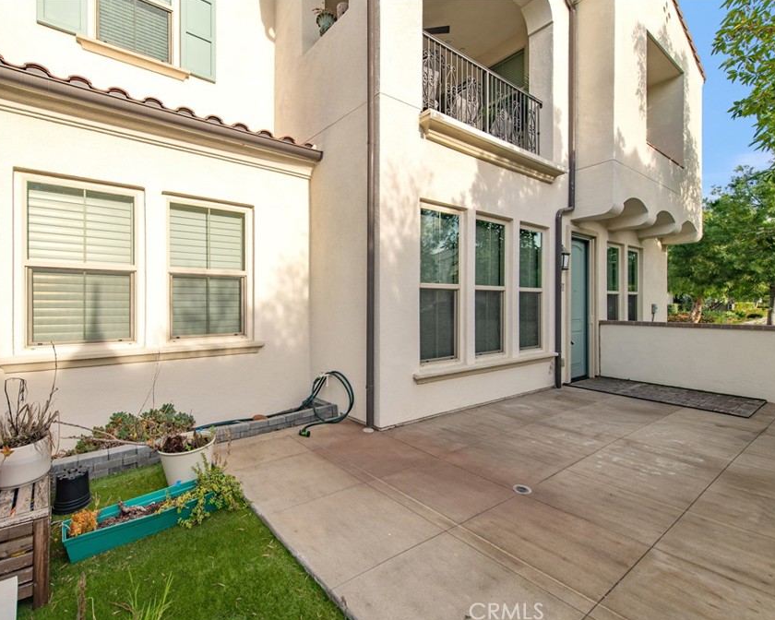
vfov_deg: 80.4
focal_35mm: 16
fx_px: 367
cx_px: 328
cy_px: 310
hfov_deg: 92.4
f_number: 6.3
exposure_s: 1/320
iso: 100
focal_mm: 14
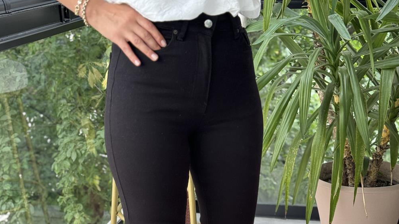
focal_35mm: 70
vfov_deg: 16.8
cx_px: 199
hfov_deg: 30.2
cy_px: 238
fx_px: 741
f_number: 1.78
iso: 200
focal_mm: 6.76
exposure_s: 1/60
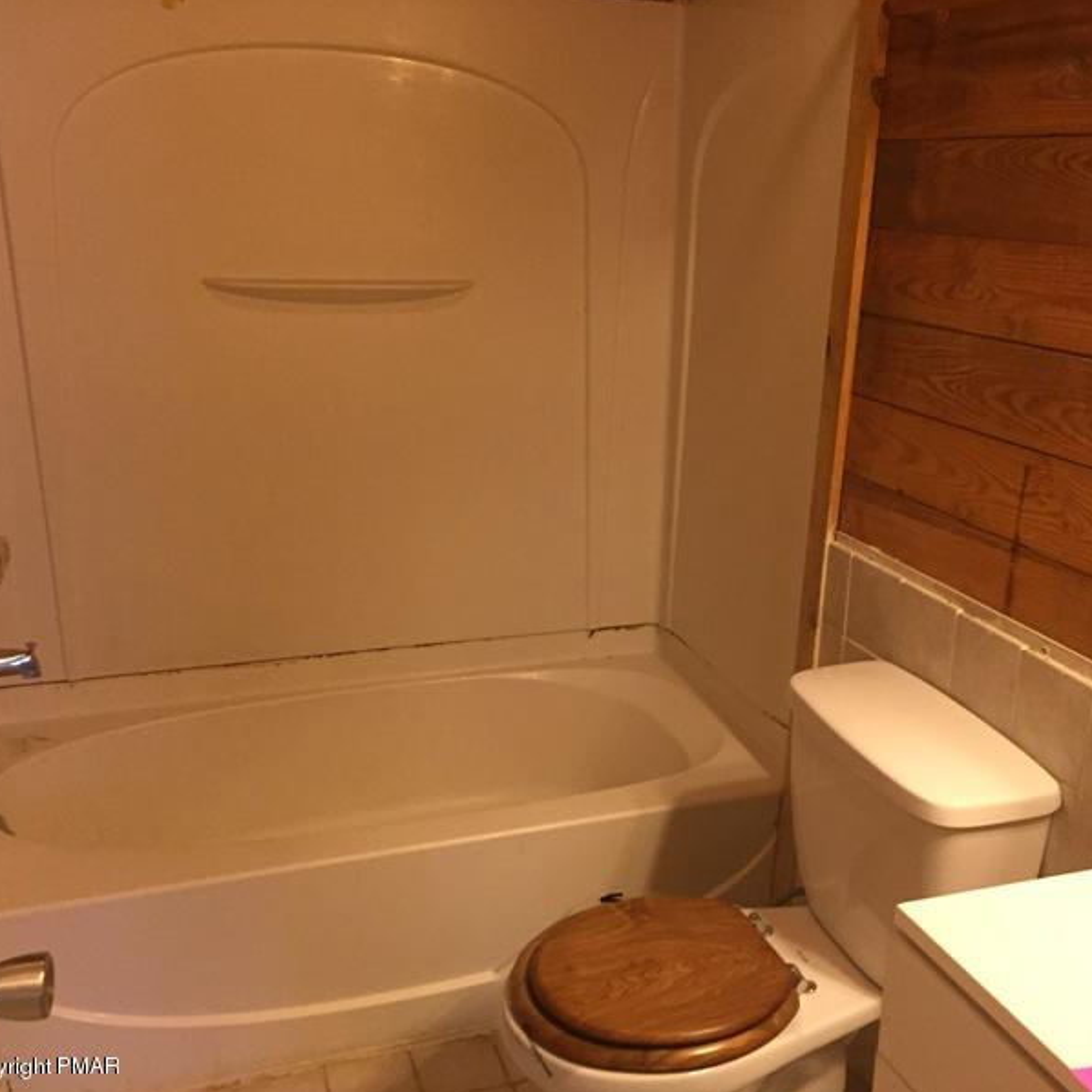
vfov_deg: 47.2
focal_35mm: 35
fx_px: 1249
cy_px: 551
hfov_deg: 47.1
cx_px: 615
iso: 250
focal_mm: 4.15
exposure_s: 1/17
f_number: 2.2
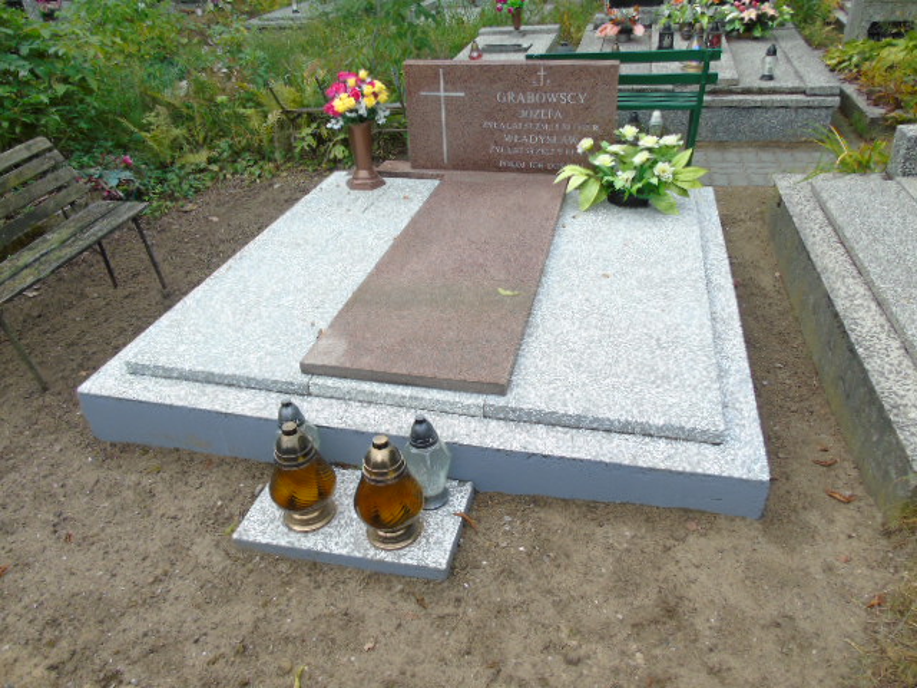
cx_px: 458
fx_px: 662
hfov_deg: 69.4
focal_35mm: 25
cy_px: 344
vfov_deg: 54.9
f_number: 3.4
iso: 80
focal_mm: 4.4
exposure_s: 1/125
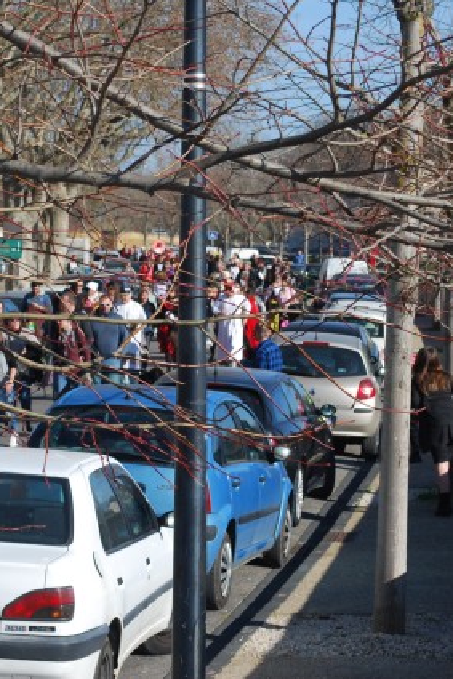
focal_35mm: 125
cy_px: 342
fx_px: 2353
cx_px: 138
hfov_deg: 11.0
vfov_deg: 16.4
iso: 100
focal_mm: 55
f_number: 8
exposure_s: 1/250
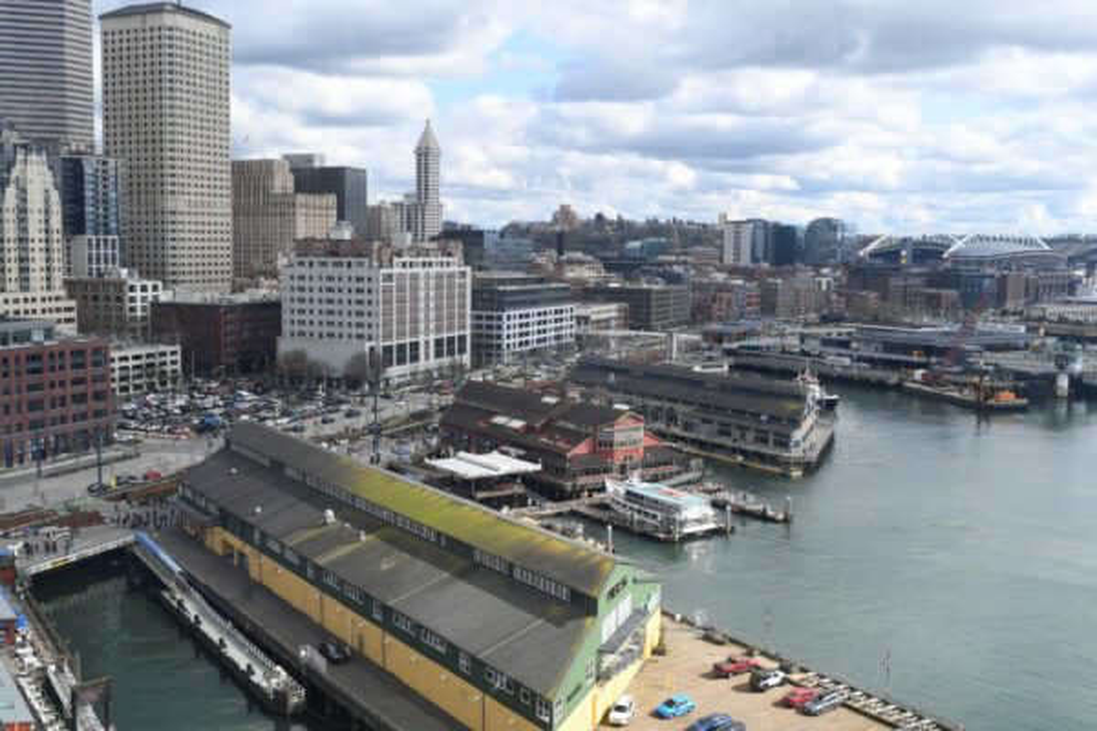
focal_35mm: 36
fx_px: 1097
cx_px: 548
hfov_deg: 53.1
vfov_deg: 36.9
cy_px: 366
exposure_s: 1/125
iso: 200
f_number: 9
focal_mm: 24
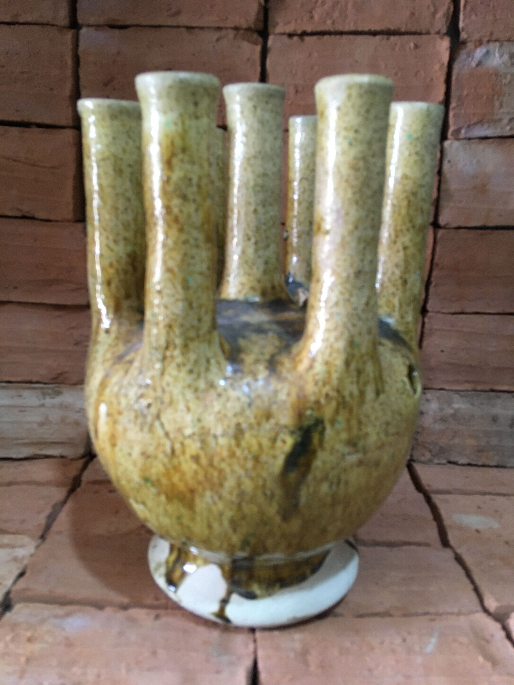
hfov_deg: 48.2
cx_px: 257
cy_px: 342
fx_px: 574
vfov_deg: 61.7
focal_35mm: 29
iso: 160
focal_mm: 4.15
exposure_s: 1/33
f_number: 2.2
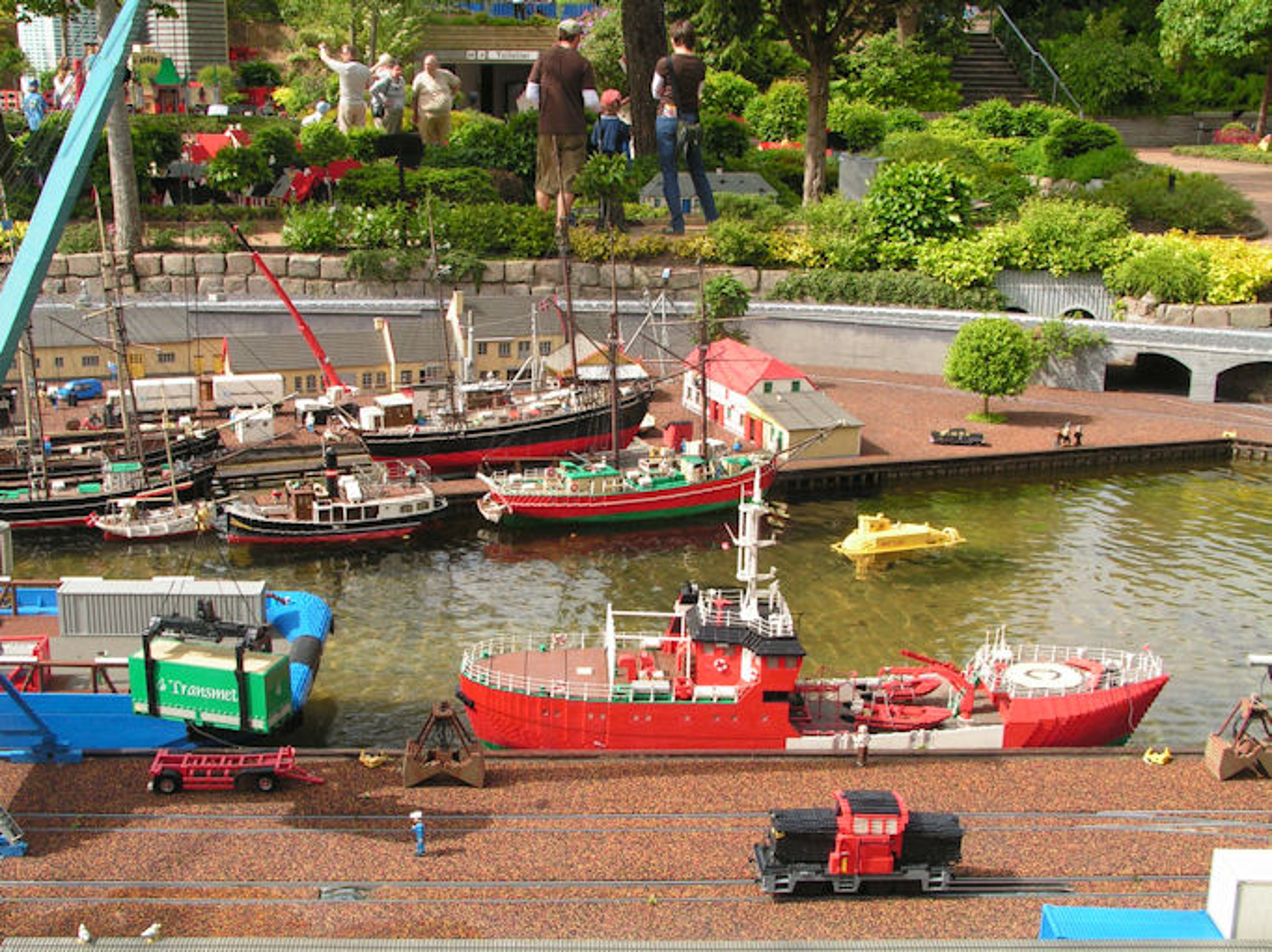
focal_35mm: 44
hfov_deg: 43.0
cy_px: 476
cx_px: 636
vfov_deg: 32.9
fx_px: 1616
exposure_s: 1/100
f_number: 5.6
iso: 50
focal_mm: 7.4
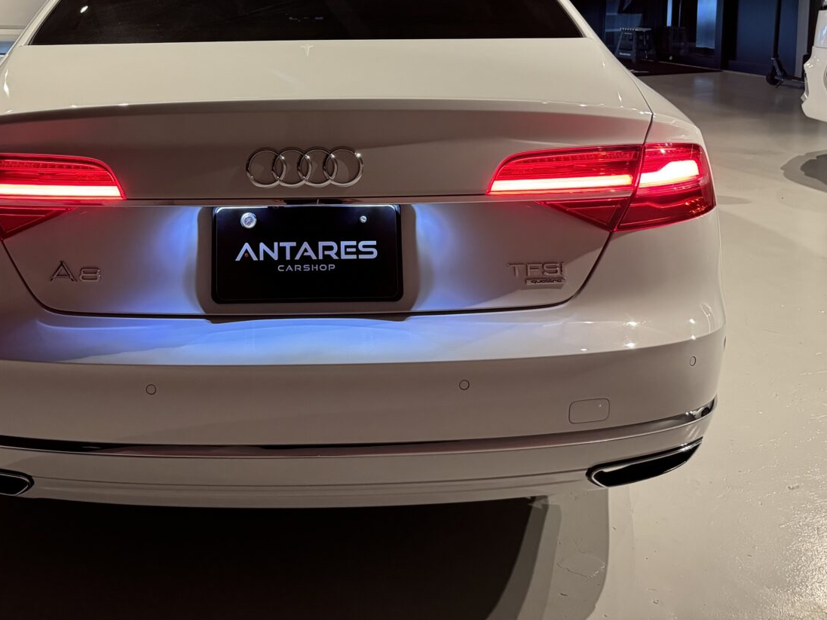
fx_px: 1004
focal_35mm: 42
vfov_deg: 32.9
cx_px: 310
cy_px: 81
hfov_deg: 44.4
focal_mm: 6.76
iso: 800
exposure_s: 1/60
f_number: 1.78
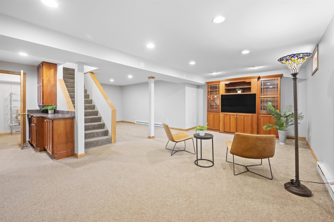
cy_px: 111
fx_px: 139
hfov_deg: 100.4
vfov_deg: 77.2
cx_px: 167
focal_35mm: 15
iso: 250
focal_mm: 15
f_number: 7.1
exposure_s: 4
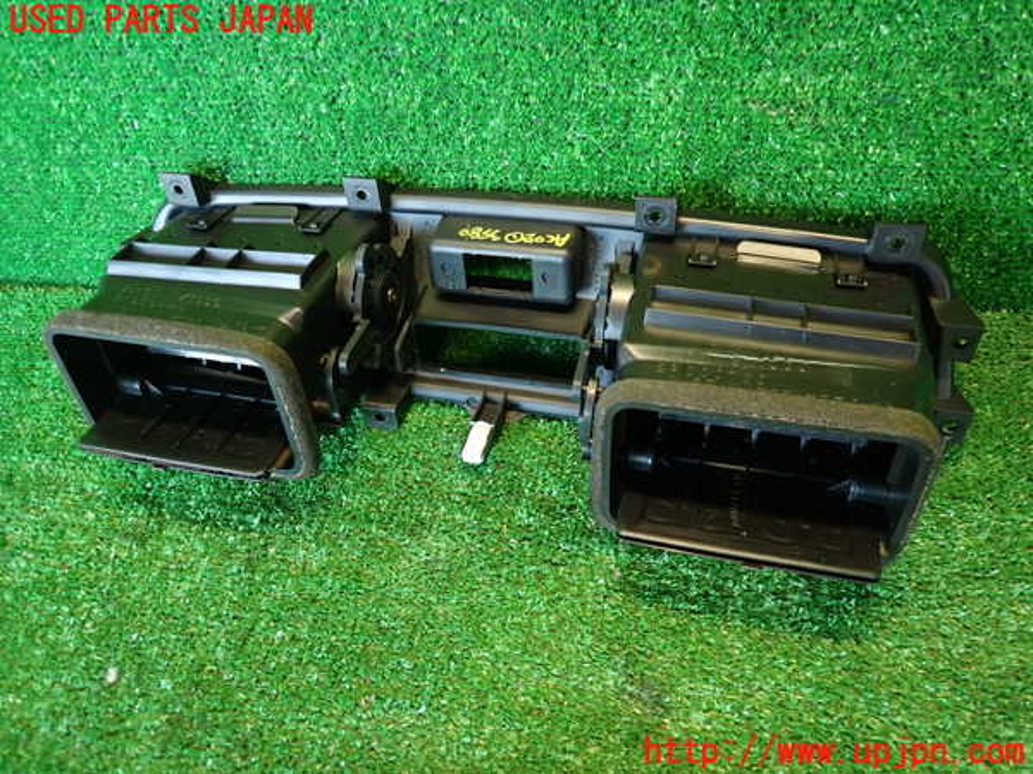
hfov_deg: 69.4
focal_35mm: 25
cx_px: 516
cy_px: 387
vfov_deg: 54.9
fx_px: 746
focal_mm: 4.5
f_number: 2
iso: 320
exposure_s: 1/30
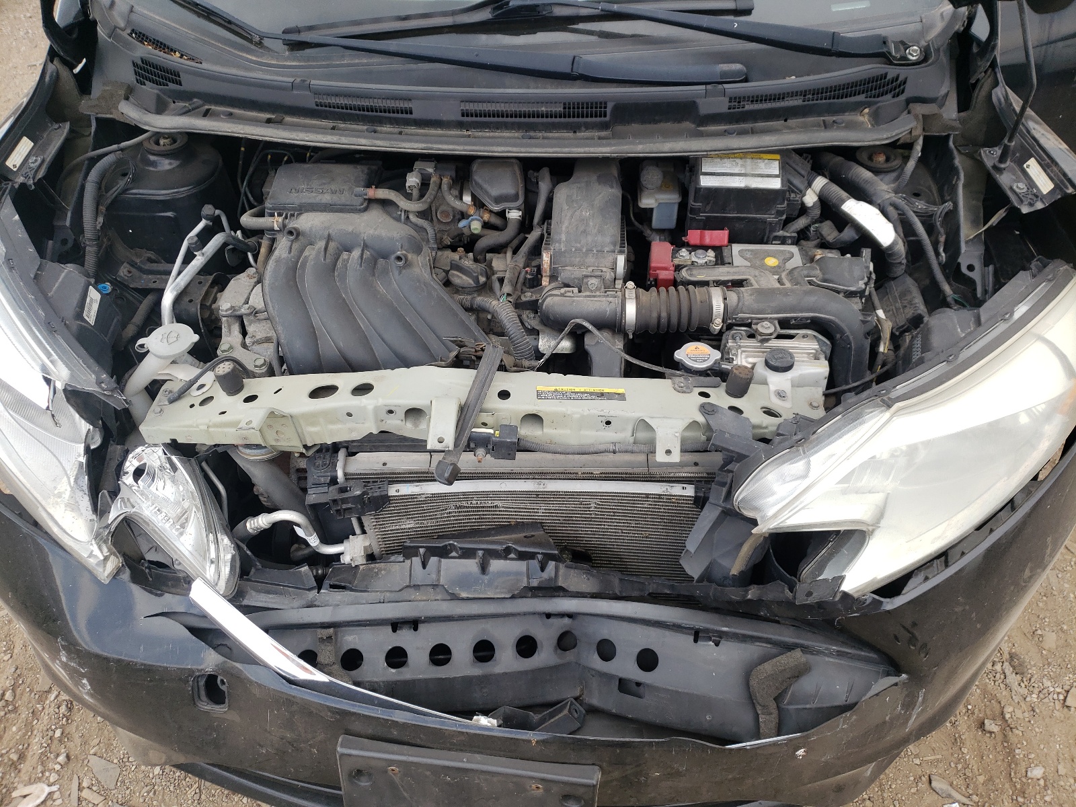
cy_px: 404
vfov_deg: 53.1
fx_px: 808
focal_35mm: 26
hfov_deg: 67.3
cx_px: 538
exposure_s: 1/385
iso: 50
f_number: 1.5
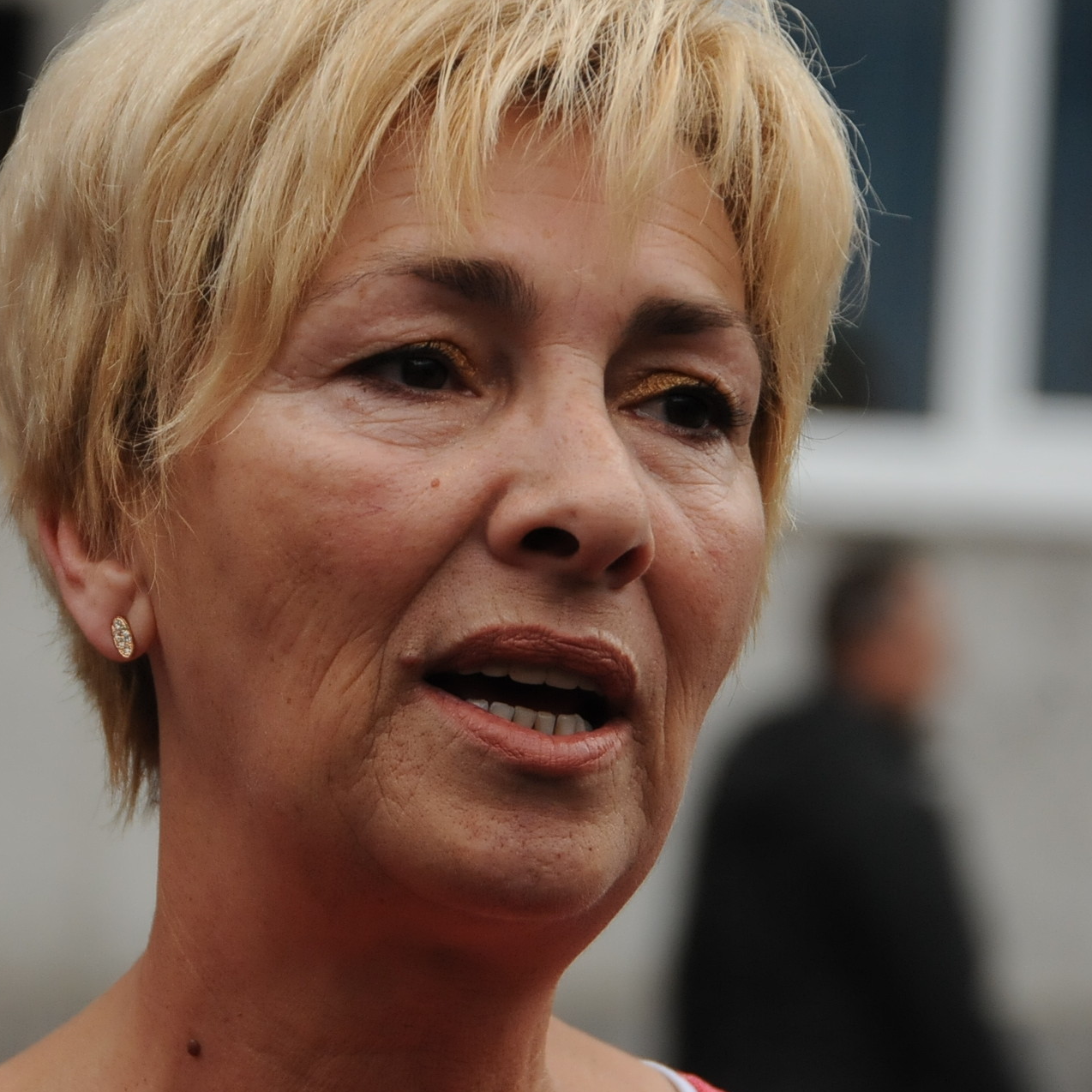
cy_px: 486
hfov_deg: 7.3
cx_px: 323
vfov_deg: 7.3
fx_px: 8566
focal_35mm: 240
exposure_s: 1/1250
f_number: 5.3
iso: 1000
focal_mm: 112
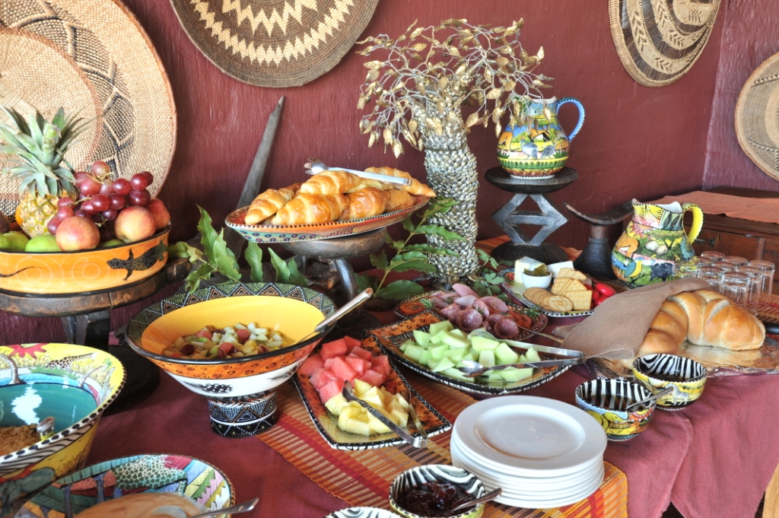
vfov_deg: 38.8
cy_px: 259
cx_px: 390
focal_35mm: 34
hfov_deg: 55.8
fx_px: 735
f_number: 9
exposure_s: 1/5
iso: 400
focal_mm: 34
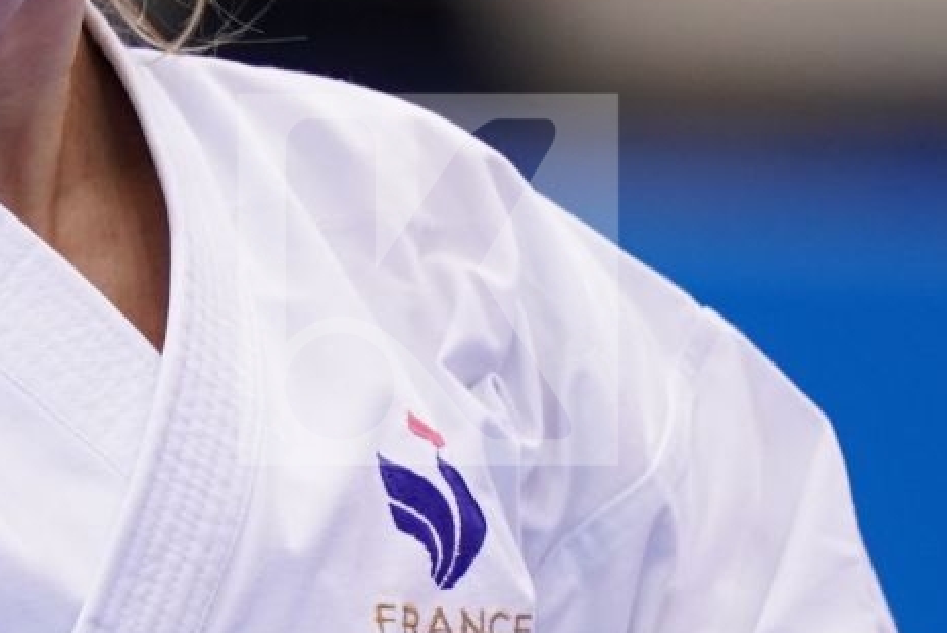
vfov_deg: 0.6
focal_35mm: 2326
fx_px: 61223
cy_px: 280
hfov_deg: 0.9
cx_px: -263
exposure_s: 1/500
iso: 640
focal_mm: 400
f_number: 2.8
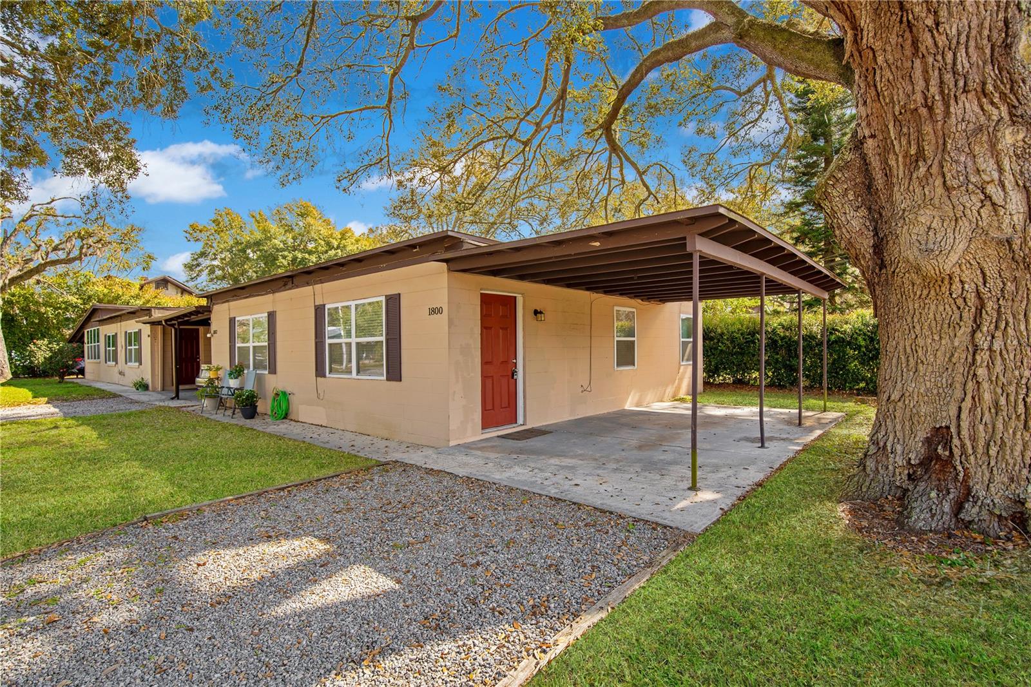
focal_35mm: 16
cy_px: 344
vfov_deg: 73.7
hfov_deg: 96.7
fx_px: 458
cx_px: 516
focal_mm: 16
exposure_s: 1/100
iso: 100
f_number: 5
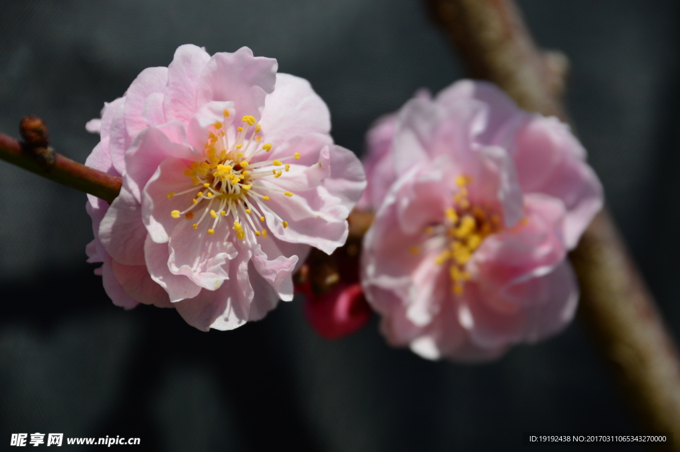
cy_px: 226
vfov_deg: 3.1
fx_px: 8493
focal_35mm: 450
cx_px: 340
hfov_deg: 4.6
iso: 200
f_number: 6.3
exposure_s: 1/1250
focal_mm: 300
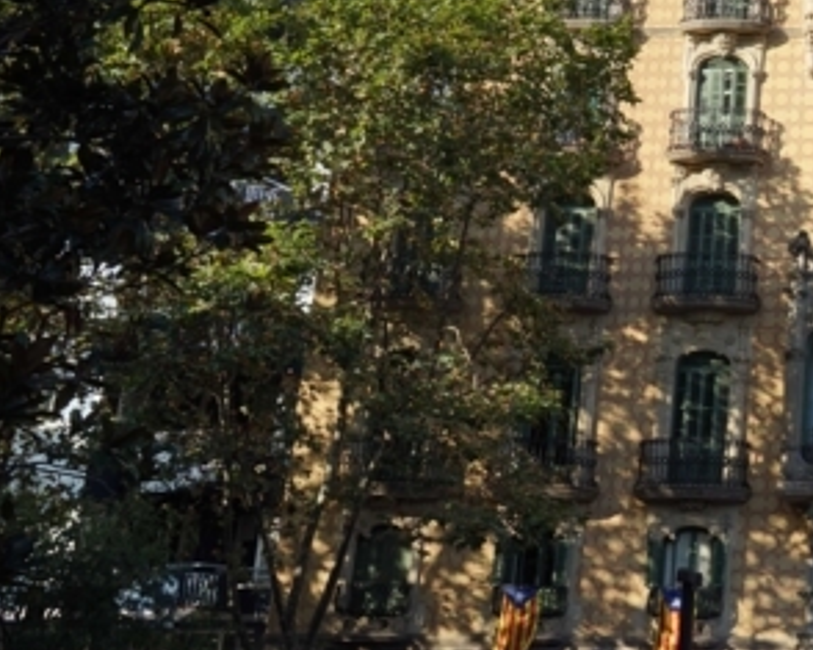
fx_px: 1660
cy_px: 235
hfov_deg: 24.3
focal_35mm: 69
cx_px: 1034
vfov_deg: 22.1
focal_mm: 27
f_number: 10
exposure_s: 1/125
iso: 100
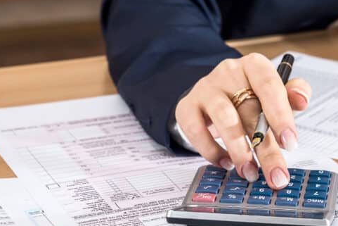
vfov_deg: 9.2
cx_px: 333
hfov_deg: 13.6
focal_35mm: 149
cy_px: 158
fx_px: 1399
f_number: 7.1
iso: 320
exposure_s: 1/100
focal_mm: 70
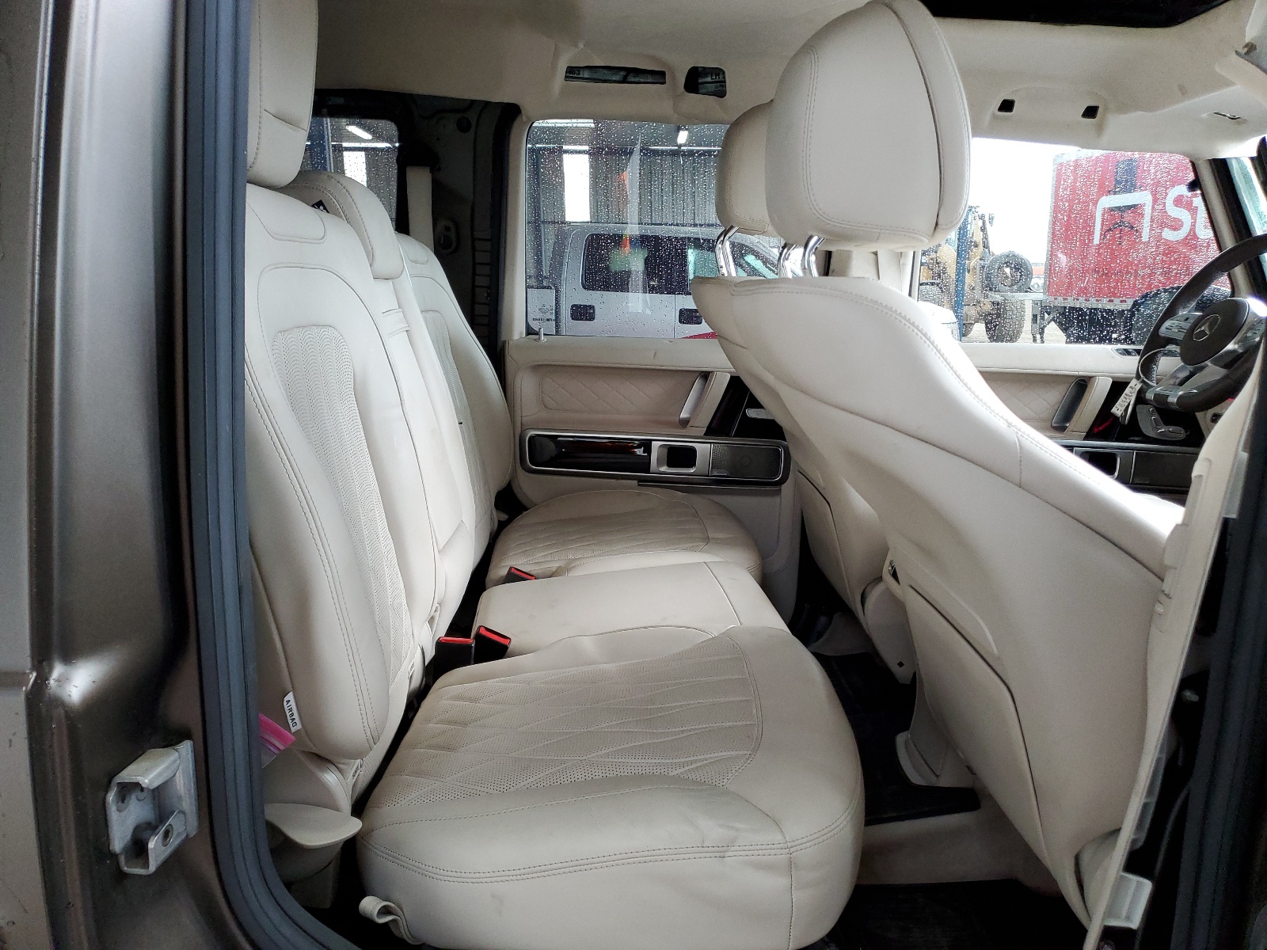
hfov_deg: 67.3
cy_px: 475
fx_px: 952
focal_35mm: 26
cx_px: 634
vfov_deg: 53.1
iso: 180
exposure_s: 1/60.2
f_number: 1.5
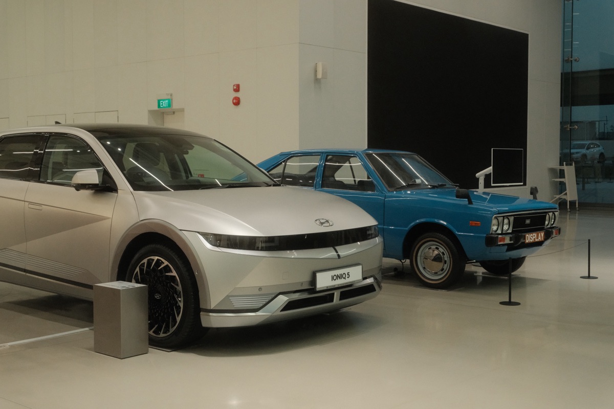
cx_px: 307
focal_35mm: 44
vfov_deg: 30.5
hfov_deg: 44.5
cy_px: 204
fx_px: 750
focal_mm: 29
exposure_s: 1/125
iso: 3200
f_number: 7.1
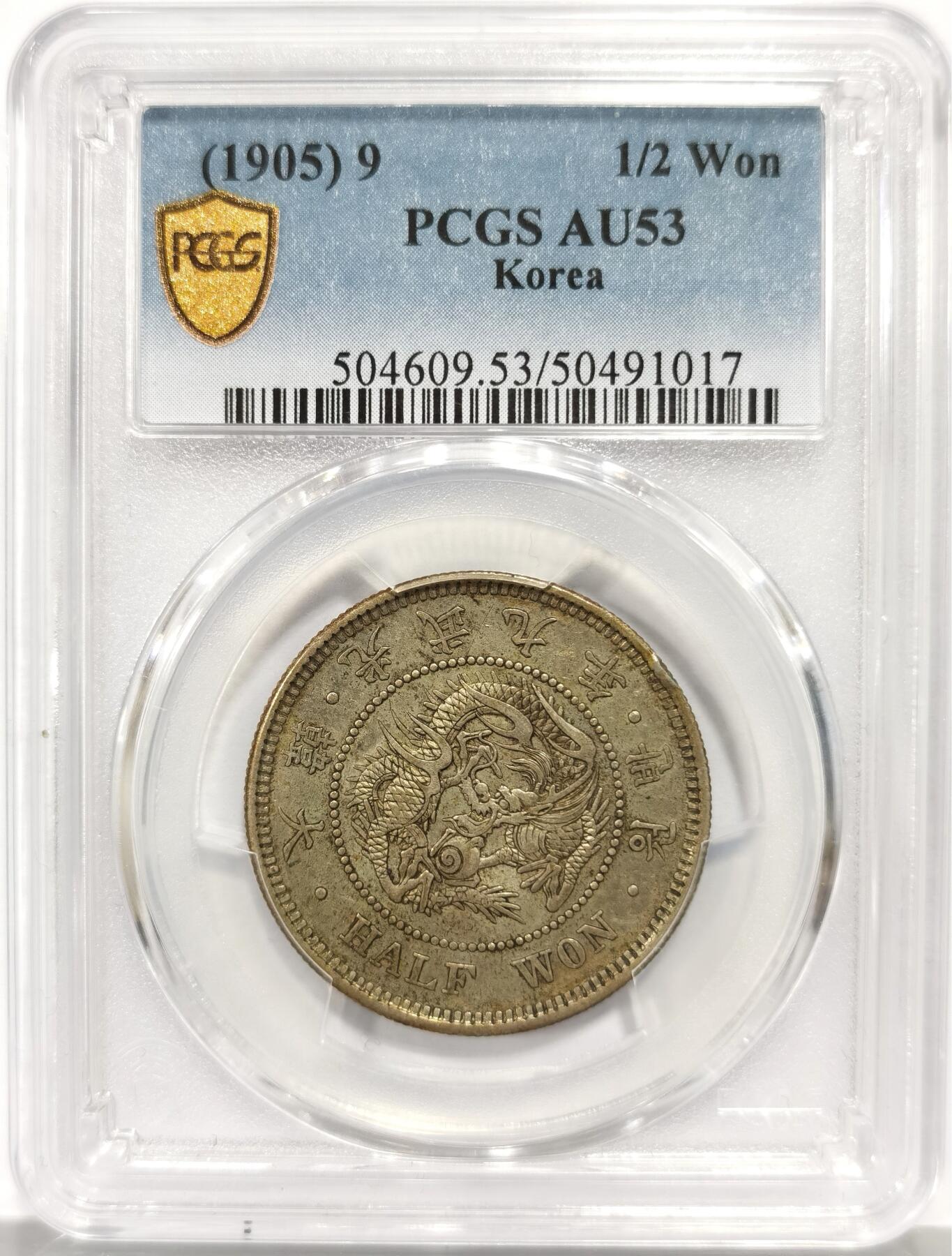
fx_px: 1966
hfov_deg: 27.2
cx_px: 476
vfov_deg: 35.4
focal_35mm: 54
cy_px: 628
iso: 160
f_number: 16
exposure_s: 1/100
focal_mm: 5.56
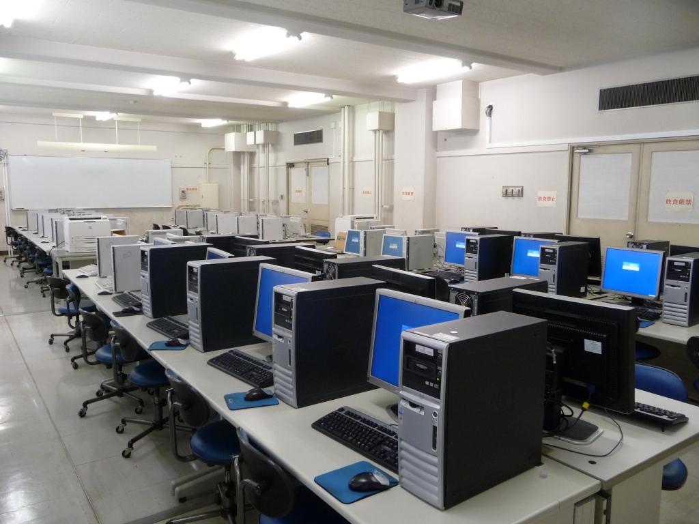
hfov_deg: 63.4
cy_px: 262
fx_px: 565
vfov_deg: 49.7
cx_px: 350
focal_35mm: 28
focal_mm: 4.7
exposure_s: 1/30
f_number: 3.3
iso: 320
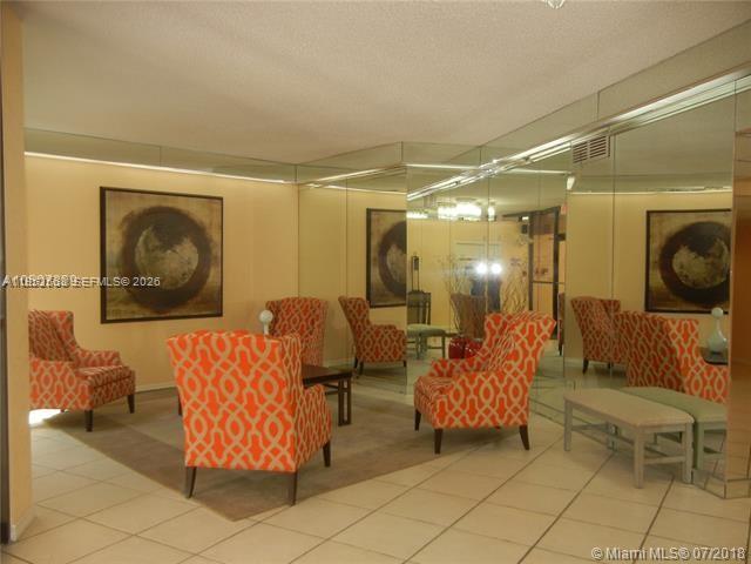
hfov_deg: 60.0
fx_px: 651
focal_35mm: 30
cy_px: 282
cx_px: 376
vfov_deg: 46.8
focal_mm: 5.4
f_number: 3.5
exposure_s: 1/38.6
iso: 160
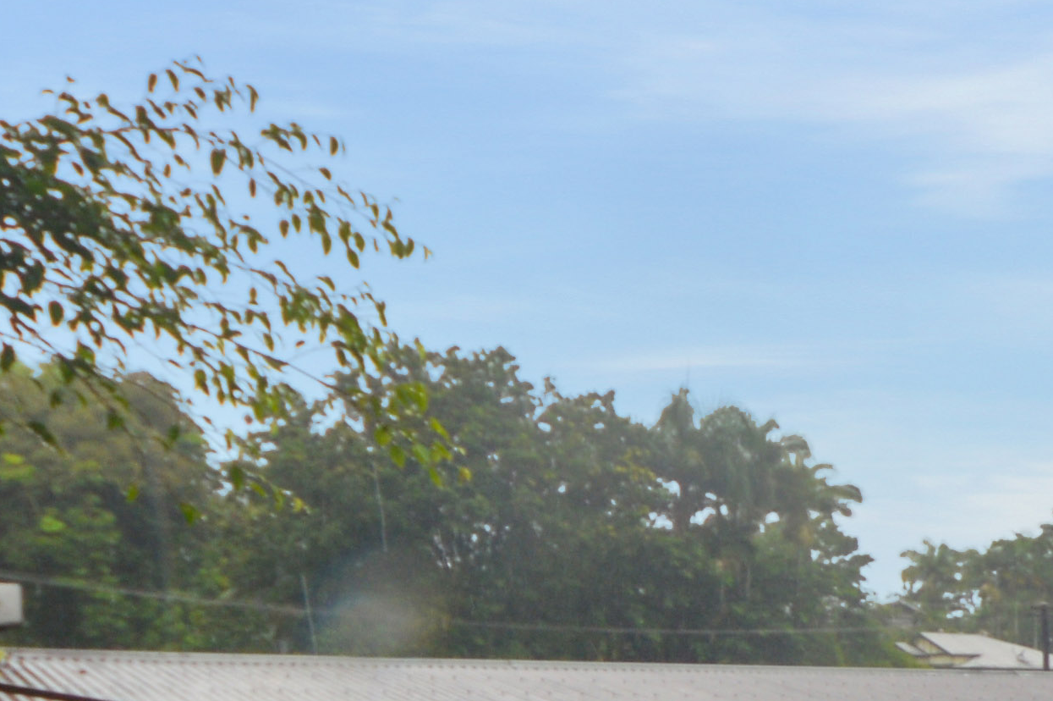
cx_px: 1199
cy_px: 801
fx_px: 1695
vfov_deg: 21.9
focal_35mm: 58
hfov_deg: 30.3
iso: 100
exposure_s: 1/200
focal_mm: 8
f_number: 7.1
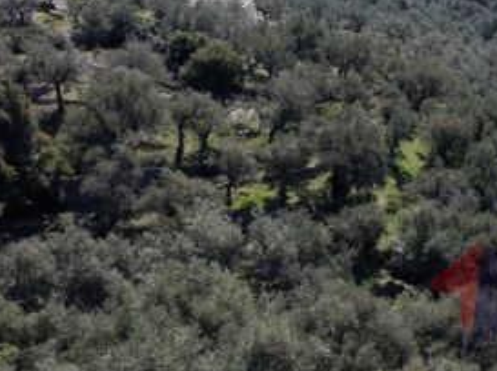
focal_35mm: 62
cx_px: 578
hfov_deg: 27.8
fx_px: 889
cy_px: 240
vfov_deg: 23.5
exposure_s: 1/8000
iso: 400
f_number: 1.8
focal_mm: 8.67
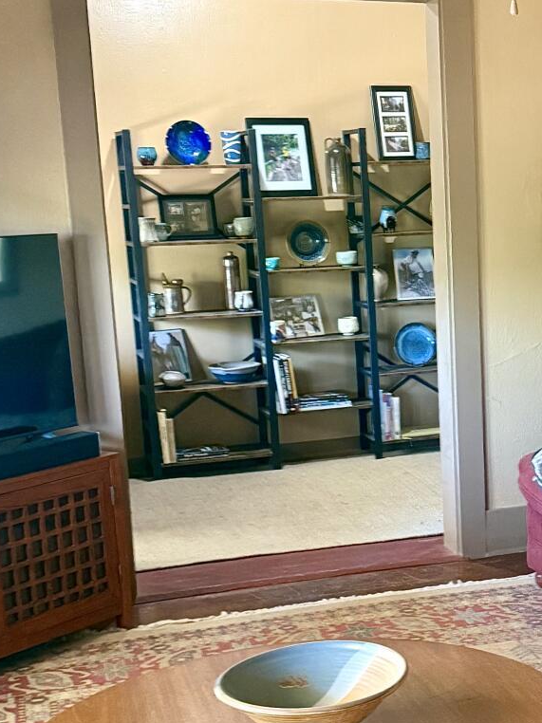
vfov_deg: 30.7
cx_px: 533
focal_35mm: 63
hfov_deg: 22.4
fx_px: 1316
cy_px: 432
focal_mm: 6.76
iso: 640
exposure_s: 1/60
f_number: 1.78
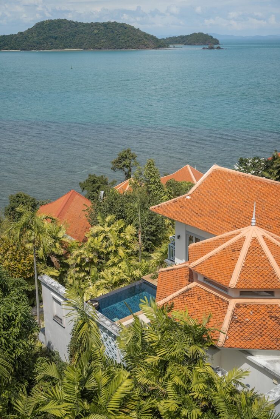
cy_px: 210
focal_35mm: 42
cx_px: 140
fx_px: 490
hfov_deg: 31.9
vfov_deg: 46.4
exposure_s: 1/2500
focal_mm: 42
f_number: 3.2
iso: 100
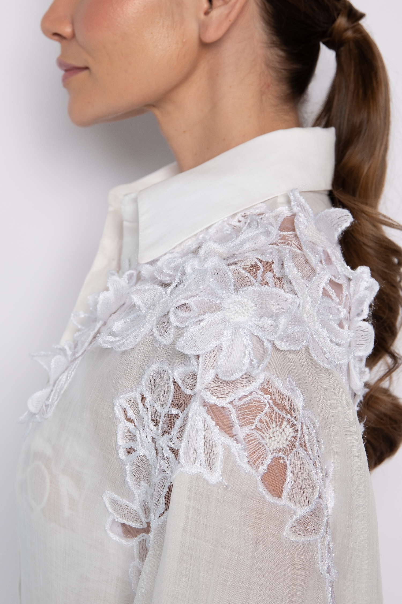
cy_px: 302
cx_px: 201
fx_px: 805
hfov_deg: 28.0
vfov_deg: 41.1
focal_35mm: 48
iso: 200
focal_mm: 48
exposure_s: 1/160
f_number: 5
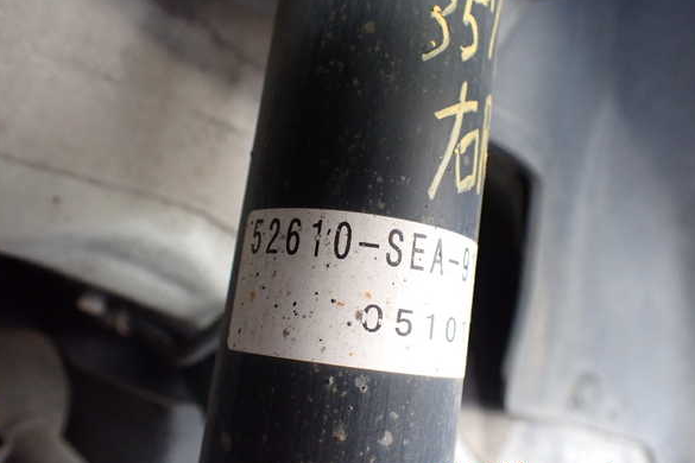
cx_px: 343
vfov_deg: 41.1
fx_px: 618
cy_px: 224
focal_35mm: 32
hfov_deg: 58.7
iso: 800
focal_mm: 5.4
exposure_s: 1/80
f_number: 2.3
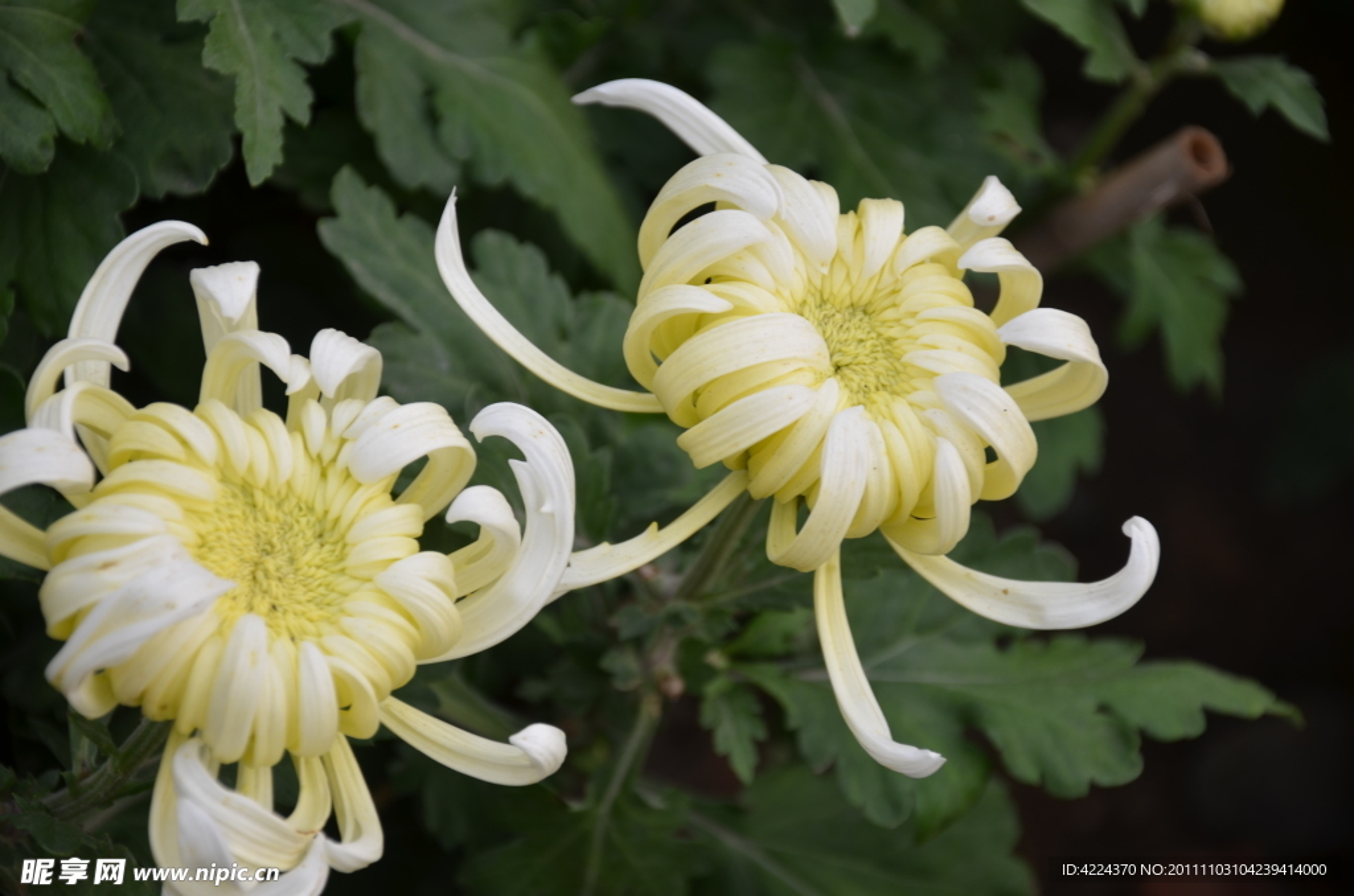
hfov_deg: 13.1
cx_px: 677
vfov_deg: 8.7
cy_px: 448
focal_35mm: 158
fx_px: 5911
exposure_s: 1/125
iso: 100
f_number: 5.6
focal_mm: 105
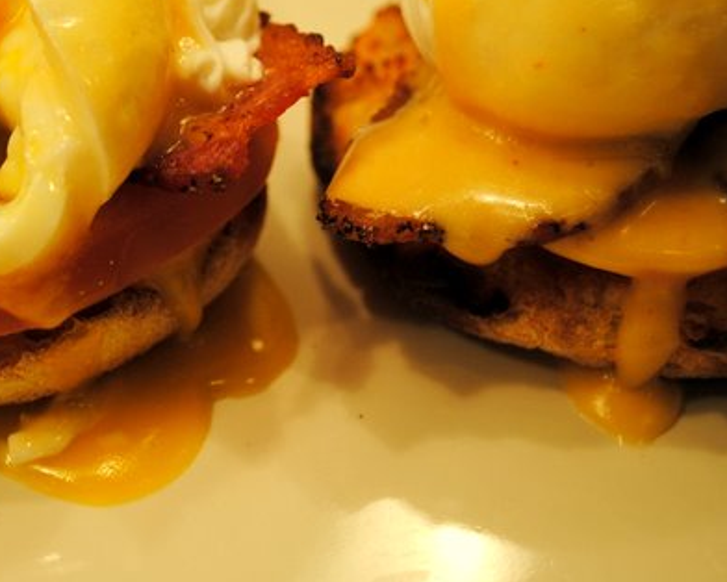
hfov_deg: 27.1
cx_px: 182
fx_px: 1485
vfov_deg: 22.1
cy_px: 227
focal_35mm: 69
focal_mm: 30
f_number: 4.5
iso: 200
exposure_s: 1/40
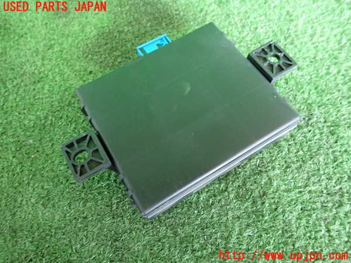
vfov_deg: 54.9
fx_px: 253
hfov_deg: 69.4
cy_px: 132
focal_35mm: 25
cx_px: 176
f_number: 2
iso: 500
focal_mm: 4.5
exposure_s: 1/30
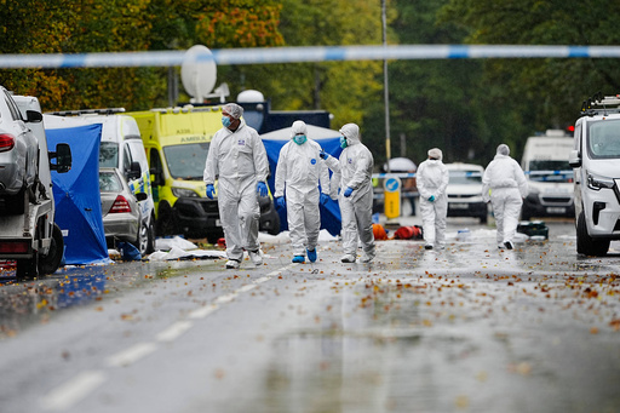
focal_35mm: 400
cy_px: 206
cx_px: 310
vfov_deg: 3.4
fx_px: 6886
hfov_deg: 5.2
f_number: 4.5
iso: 640
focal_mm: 400
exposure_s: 1/500
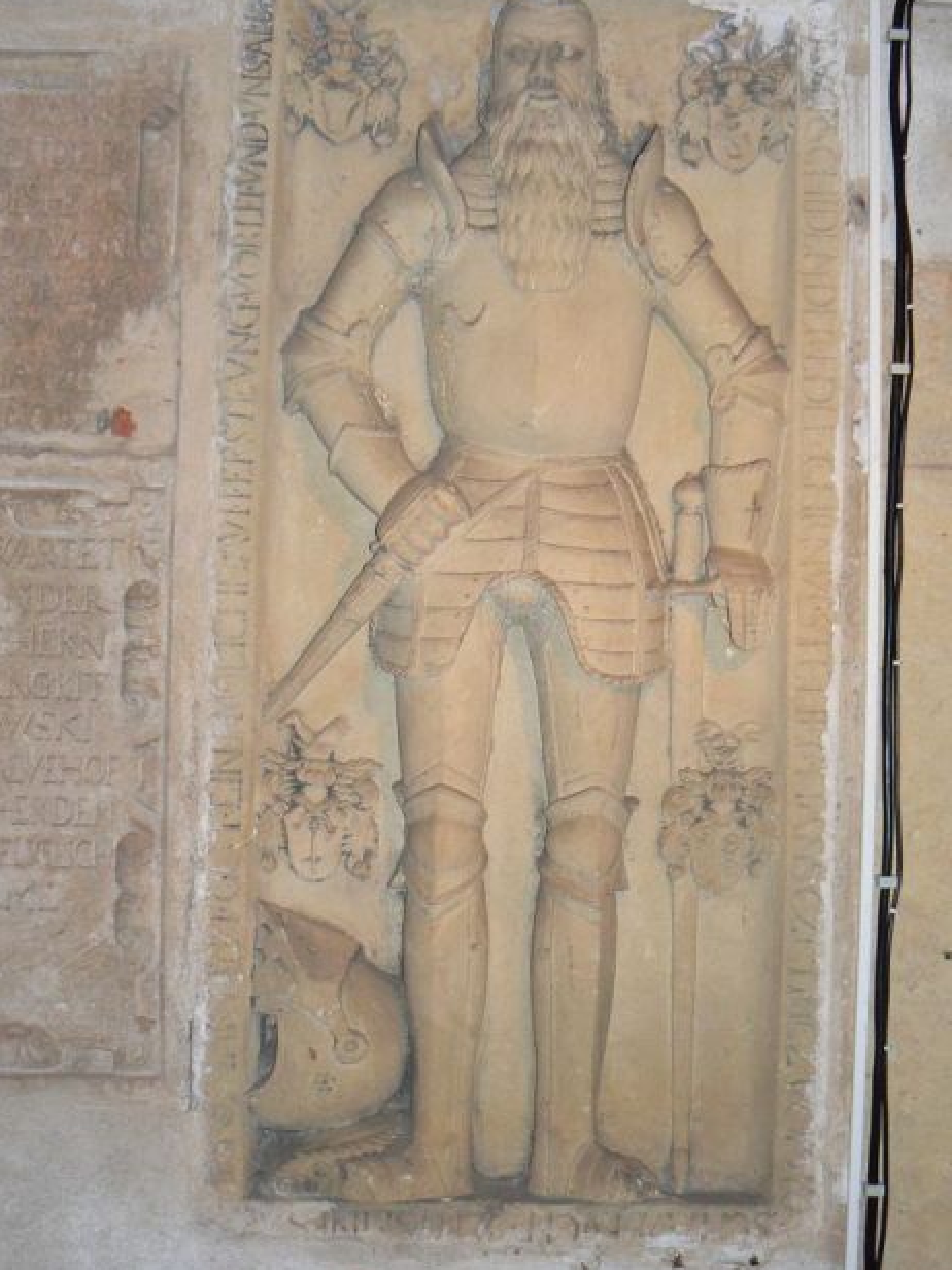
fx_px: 1430
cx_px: 478
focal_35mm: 39
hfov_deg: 36.8
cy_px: 597
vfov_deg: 47.8
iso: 100
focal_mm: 6
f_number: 2.8
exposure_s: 1/30
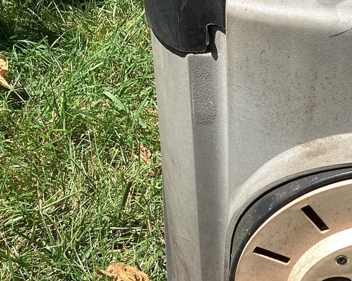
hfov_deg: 28.2
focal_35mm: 63
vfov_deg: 23.8
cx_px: 355
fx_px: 656
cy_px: 234
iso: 25
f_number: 2.4
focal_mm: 3.3
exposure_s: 1/815
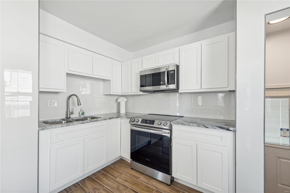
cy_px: 96
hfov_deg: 104.2
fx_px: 113
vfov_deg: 81.2
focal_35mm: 14
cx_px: 145
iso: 100
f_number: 7.1
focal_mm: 14
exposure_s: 1/8
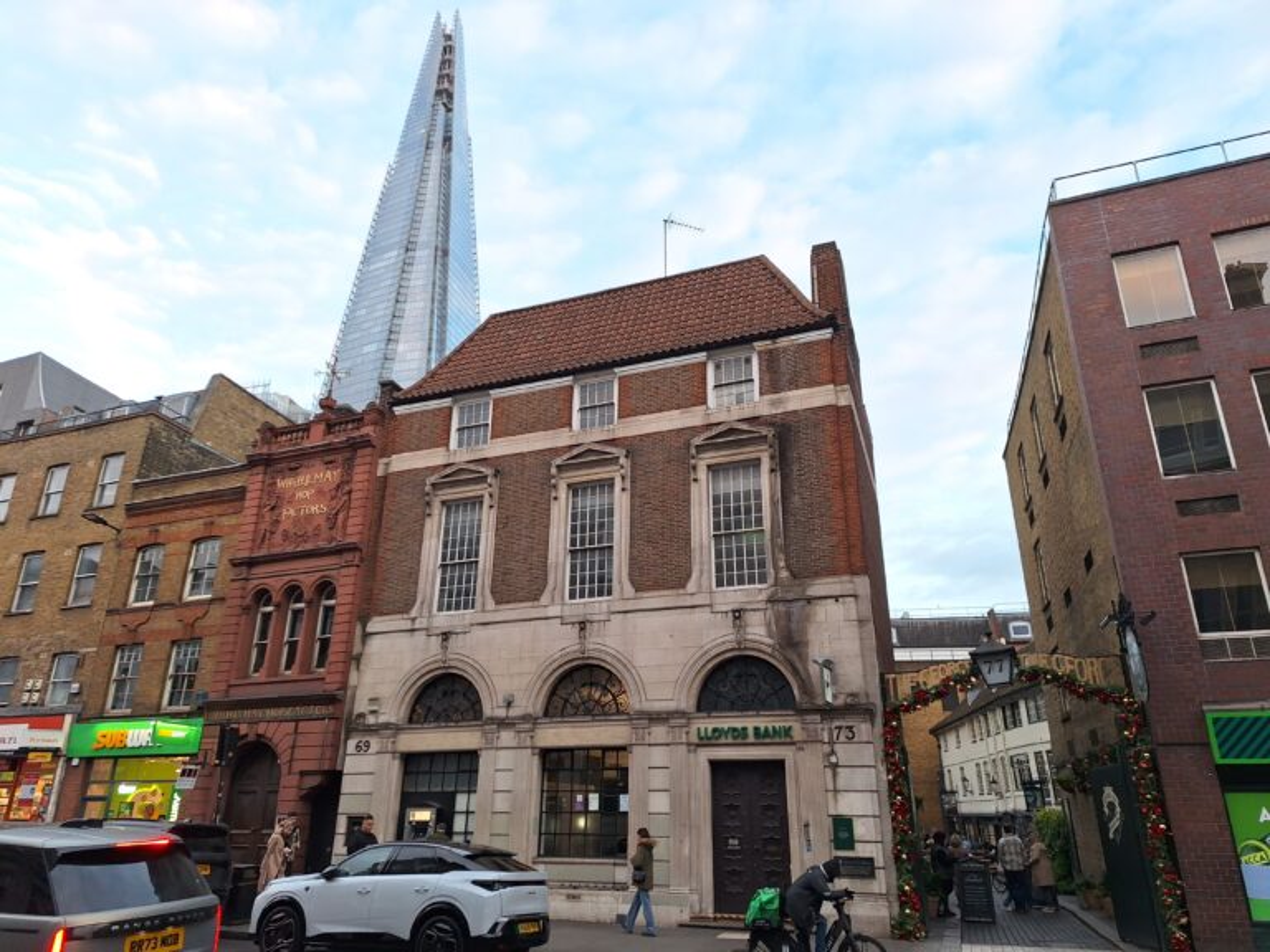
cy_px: 476
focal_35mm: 23
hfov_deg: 73.9
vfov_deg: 58.9
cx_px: 635
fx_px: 844
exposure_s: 1/123
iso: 40
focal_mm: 5.54
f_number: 1.8
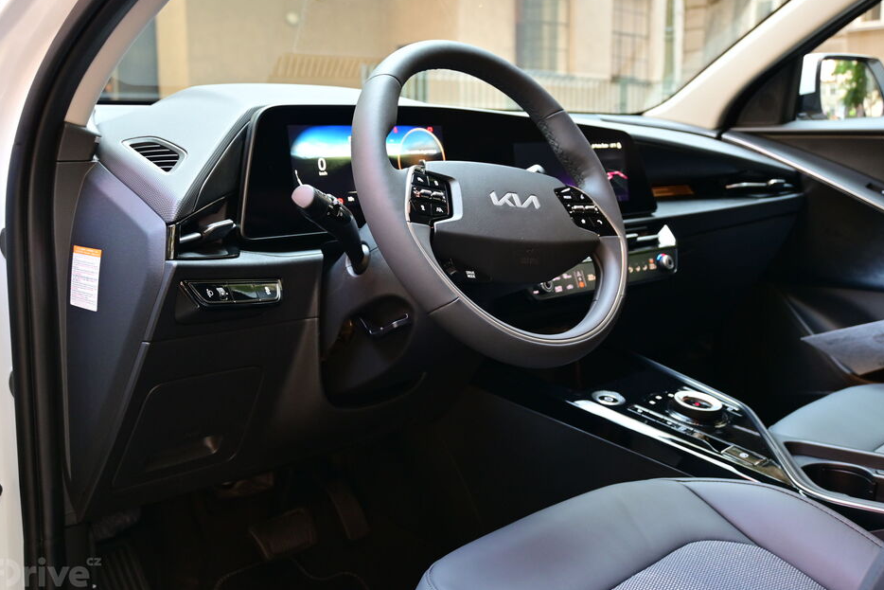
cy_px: 296
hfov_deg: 51.0
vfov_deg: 35.3
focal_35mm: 38
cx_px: 433
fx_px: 928
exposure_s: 1/40
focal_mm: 24.5
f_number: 4.2
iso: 560
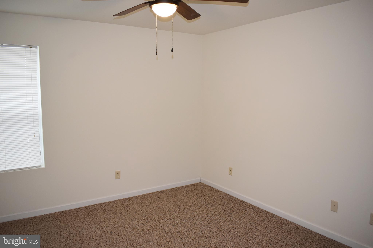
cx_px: 186
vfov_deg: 47.9
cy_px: 124
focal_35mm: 27
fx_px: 280
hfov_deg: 67.4
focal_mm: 18
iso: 800
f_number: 4
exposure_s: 1/60
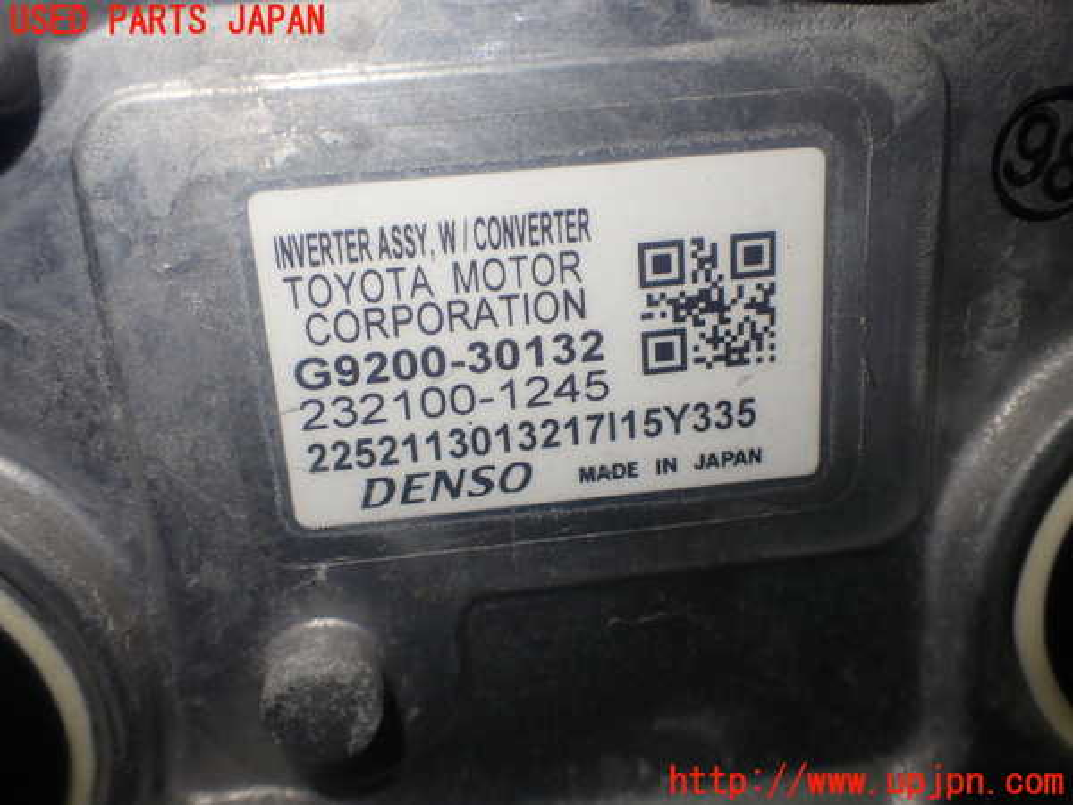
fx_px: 1178
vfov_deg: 37.7
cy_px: 402
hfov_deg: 49.0
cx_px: 536
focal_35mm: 38
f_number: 2.7
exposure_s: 1/80
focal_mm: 6.83
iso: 125
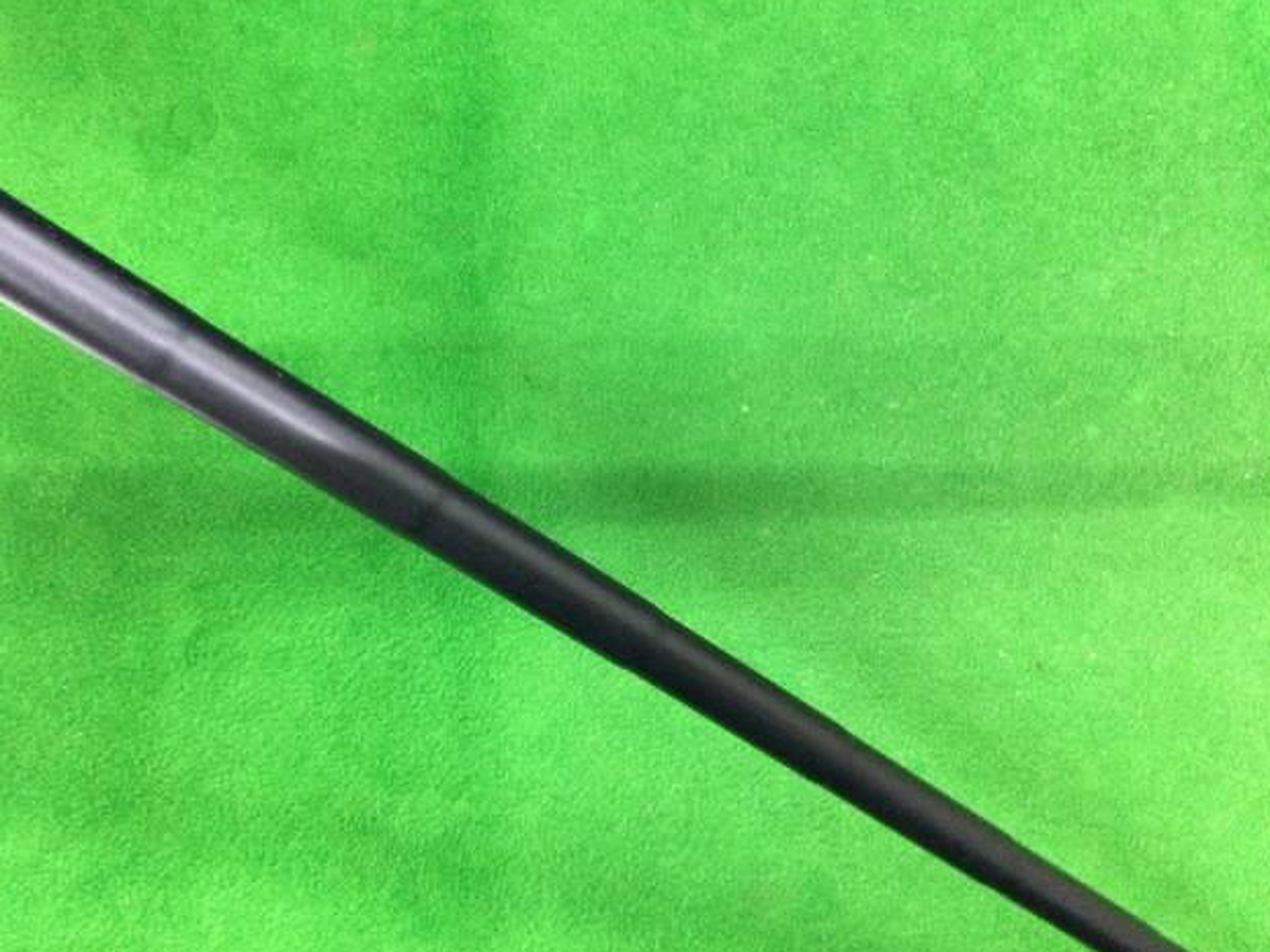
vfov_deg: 44.2
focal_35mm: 32
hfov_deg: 56.8
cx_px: 639
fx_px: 1174
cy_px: 473
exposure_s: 1/20
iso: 200
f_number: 2.4
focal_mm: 3.3
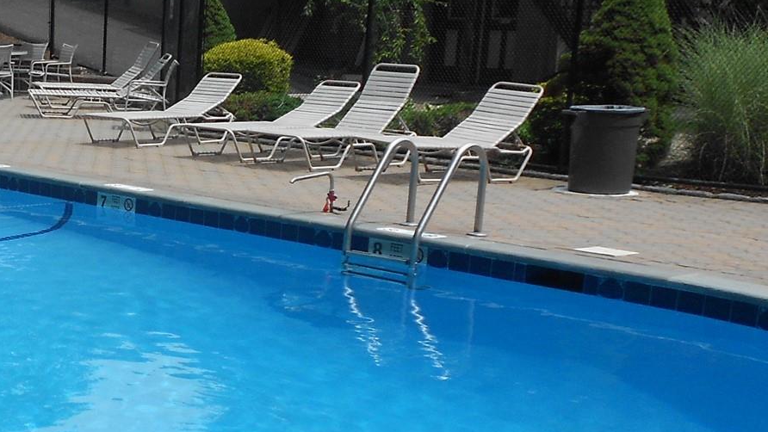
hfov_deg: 29.4
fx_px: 1324
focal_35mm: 65
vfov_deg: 18.4
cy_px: 312
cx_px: -59
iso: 80
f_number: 3.2
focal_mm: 4.6
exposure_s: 1/800
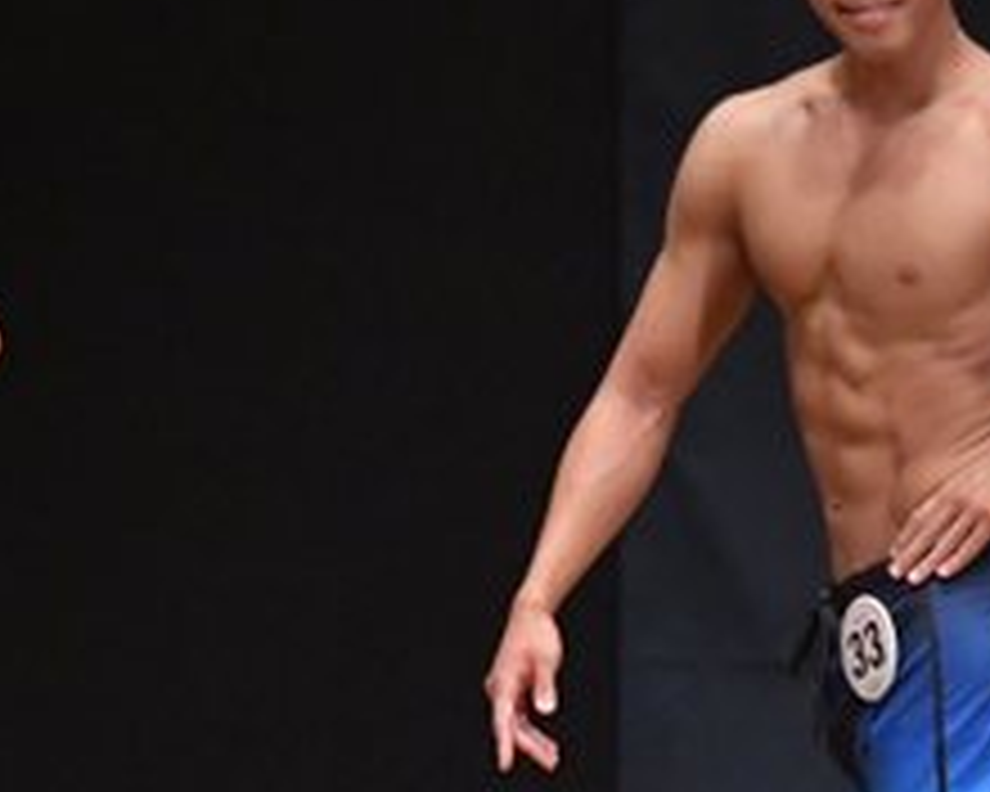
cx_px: 353
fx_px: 24641
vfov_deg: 1.8
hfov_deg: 2.3
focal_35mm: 841
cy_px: 765
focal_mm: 170
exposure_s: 1/400
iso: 6400
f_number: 5.6
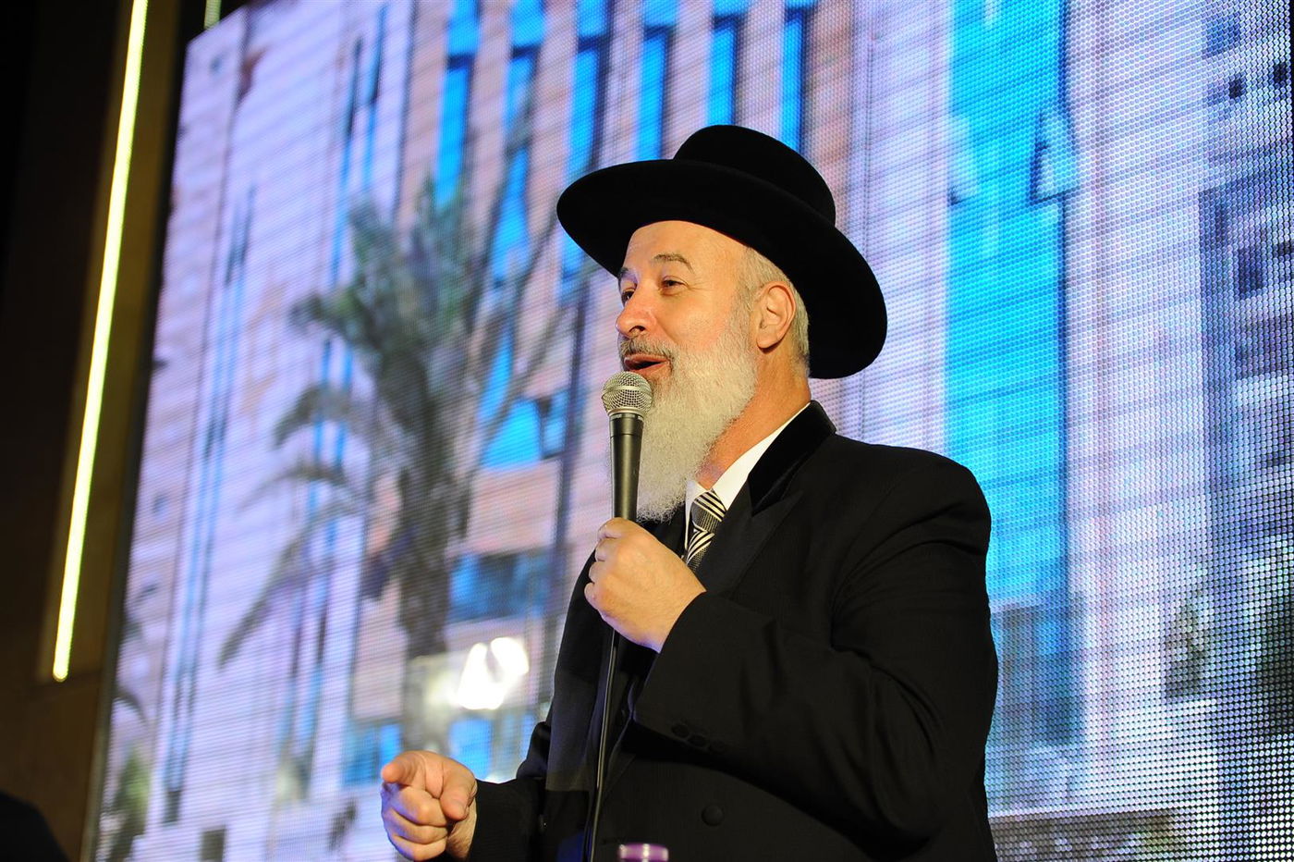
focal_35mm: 70
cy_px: 431
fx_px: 2515
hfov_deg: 28.9
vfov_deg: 19.4
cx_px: 647
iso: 640
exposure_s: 1/125
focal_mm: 70
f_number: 2.8
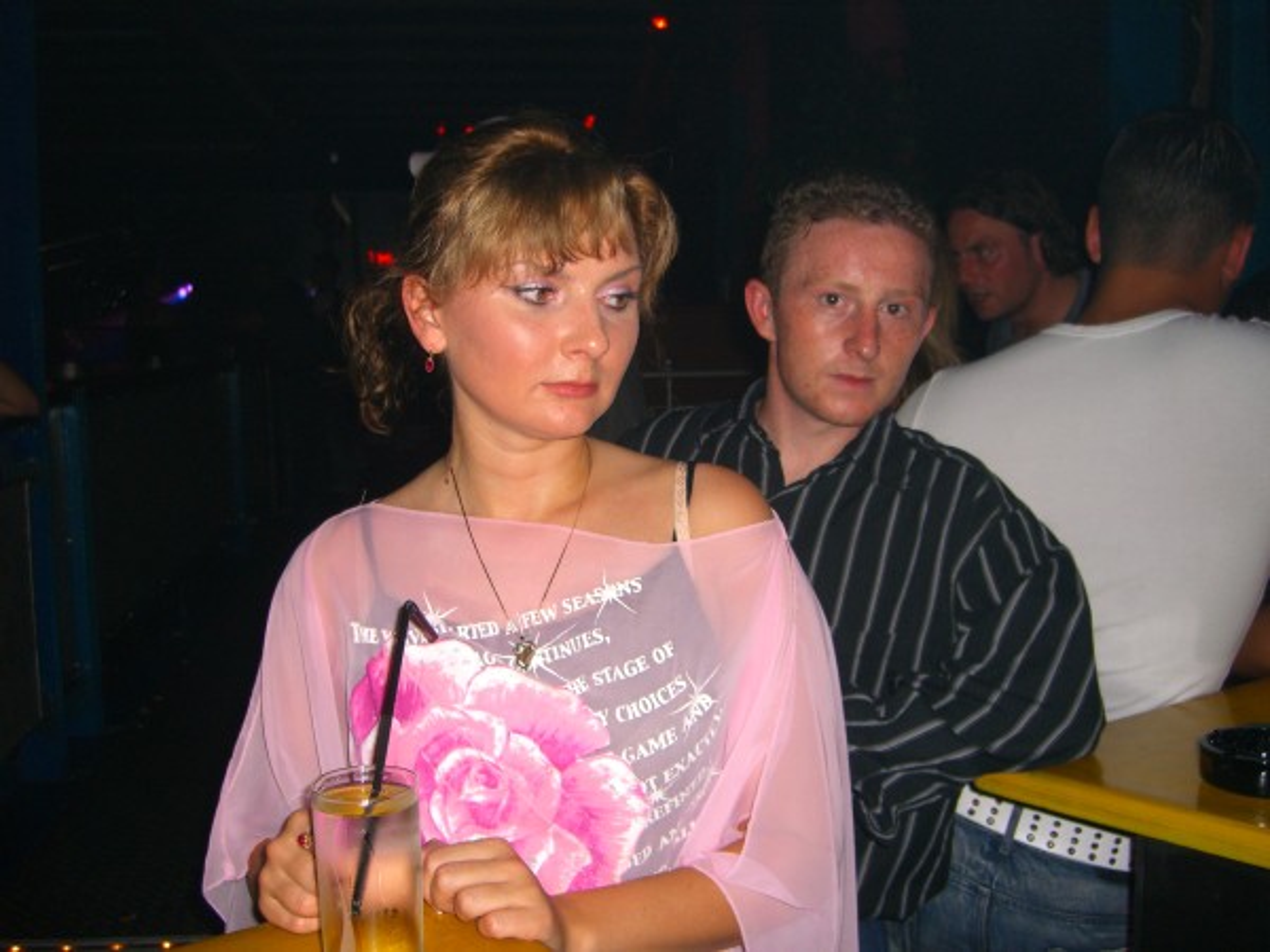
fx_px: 1394
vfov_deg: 37.7
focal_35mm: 38
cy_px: 476
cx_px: 635
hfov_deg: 49.0
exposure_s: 1/60
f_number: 2.8
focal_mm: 7.9
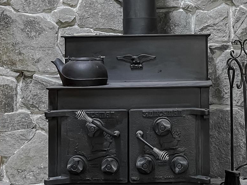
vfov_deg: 21.8
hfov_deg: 28.7
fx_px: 471
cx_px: 201
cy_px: 22
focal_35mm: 66
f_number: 1.6
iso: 320
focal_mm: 5.1
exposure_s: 1/60
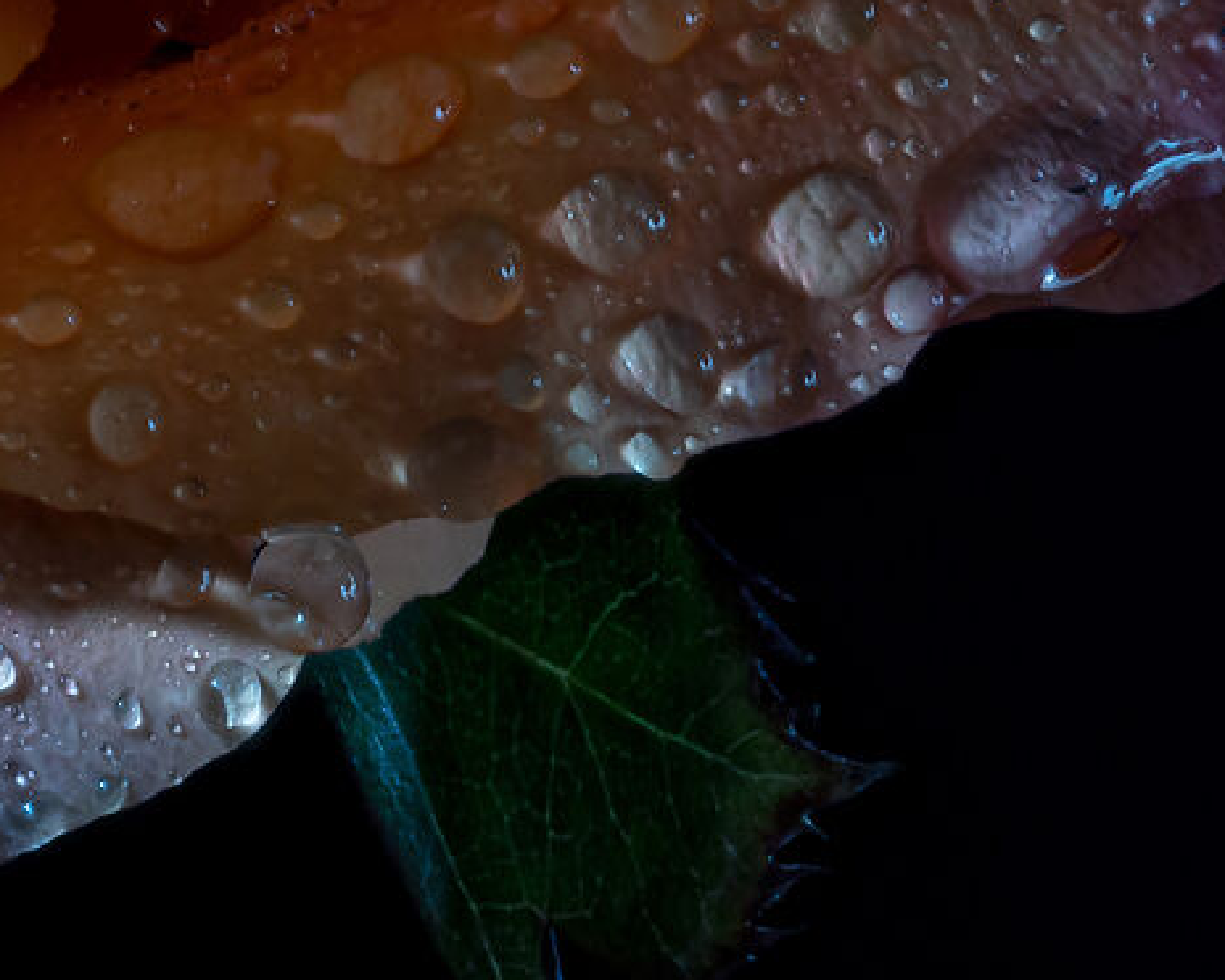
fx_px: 18486
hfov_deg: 3.8
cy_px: -940
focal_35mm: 510
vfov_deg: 3.0
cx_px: -594
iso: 100
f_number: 14
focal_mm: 105
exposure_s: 1/8
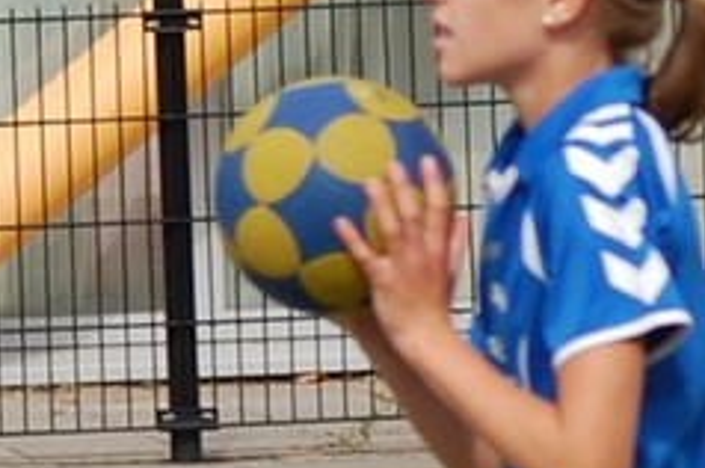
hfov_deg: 3.7
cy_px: 755
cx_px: -524
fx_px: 10834
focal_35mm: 554
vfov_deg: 2.5
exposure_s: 1/500
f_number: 6.3
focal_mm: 86
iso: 200
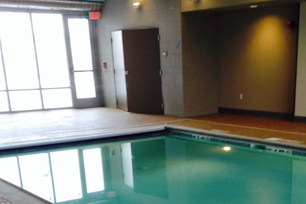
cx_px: 199
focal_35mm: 64
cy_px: 230
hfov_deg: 31.2
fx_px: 544
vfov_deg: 20.2
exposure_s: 1/30
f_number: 2.4
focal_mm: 4.12
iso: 64
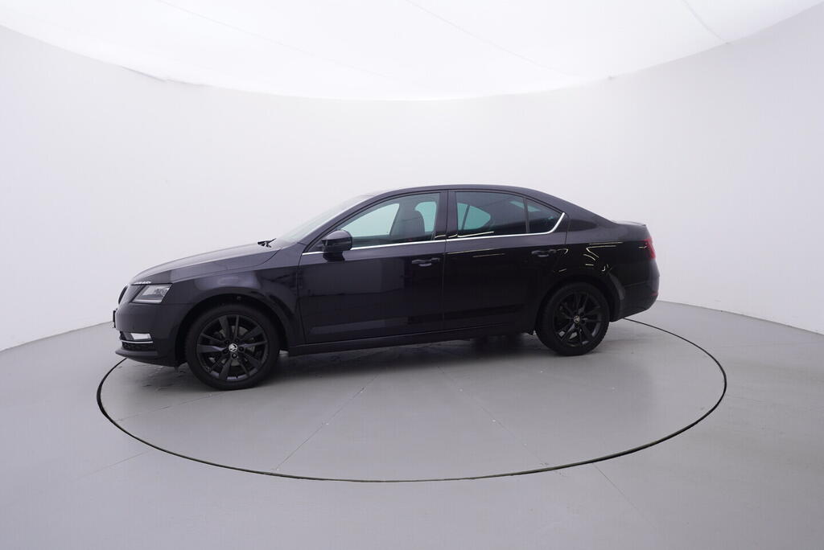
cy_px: 275
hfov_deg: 77.3
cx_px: 412
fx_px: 515
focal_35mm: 22
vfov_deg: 56.2
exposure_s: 1/80
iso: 200
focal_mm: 15
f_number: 5
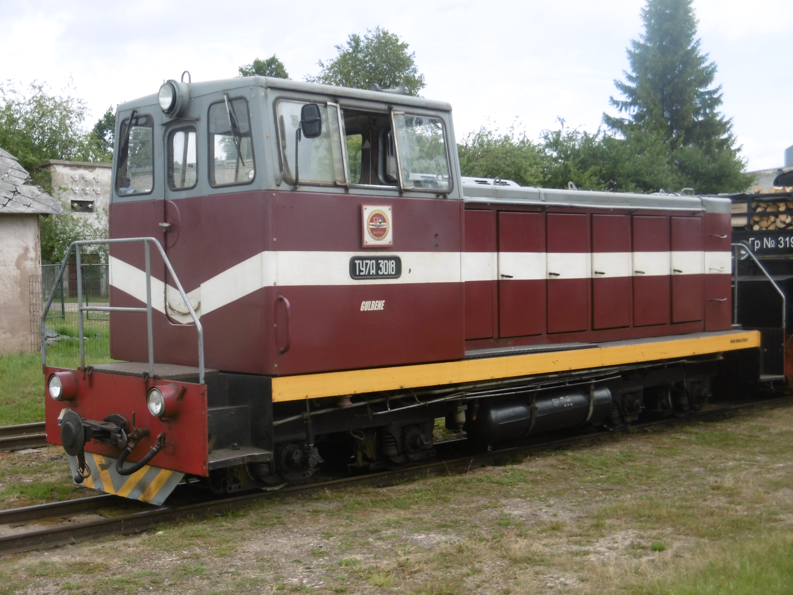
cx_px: 396
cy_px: 298
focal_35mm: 51
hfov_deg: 37.5
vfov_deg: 28.6
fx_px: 1168
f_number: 4
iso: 100
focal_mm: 9.2
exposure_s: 1/320
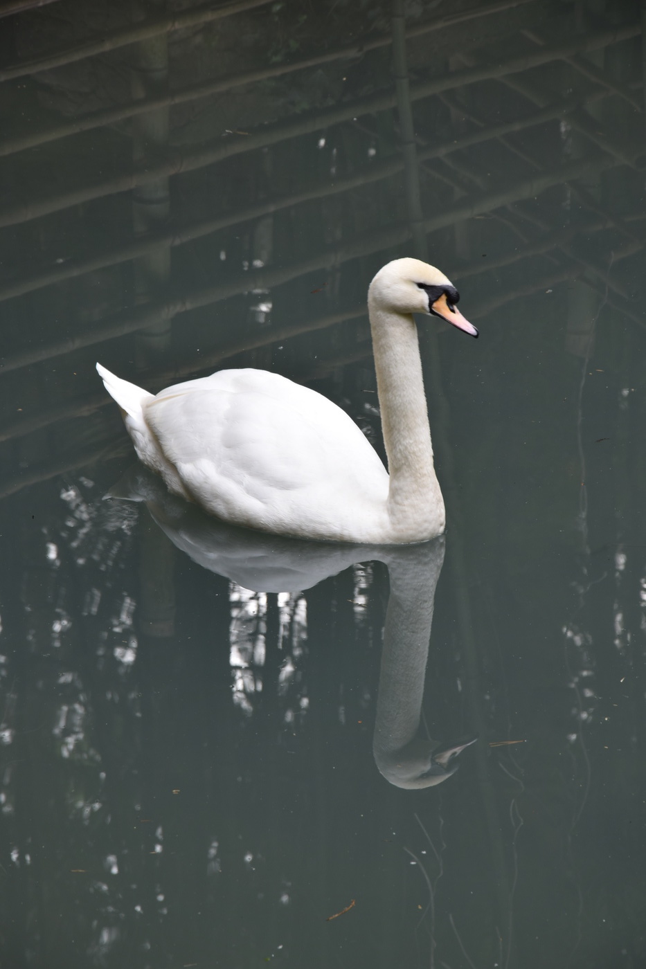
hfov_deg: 8.7
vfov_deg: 13.0
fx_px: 4240
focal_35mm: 158
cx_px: 323
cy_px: 484
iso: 100
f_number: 9
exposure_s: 1/15
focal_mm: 105
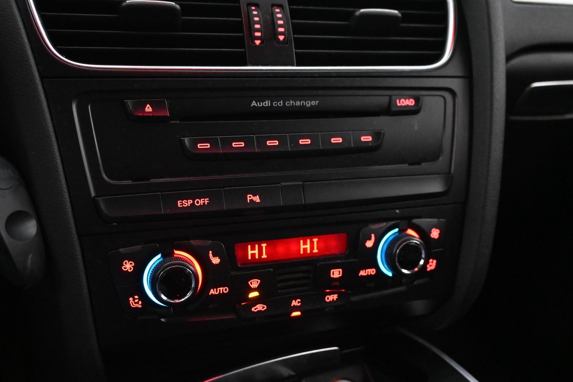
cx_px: 281
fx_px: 561
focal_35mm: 35
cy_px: 204
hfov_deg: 54.1
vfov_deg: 37.6
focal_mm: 21.5
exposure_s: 1/30
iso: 10000
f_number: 4
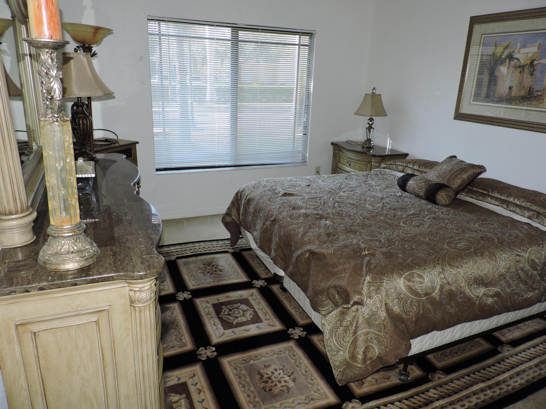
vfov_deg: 56.8
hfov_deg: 71.6
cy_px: 204
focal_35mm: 24
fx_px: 379
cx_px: 273
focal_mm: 4.3
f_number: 3
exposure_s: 1/30
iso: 100
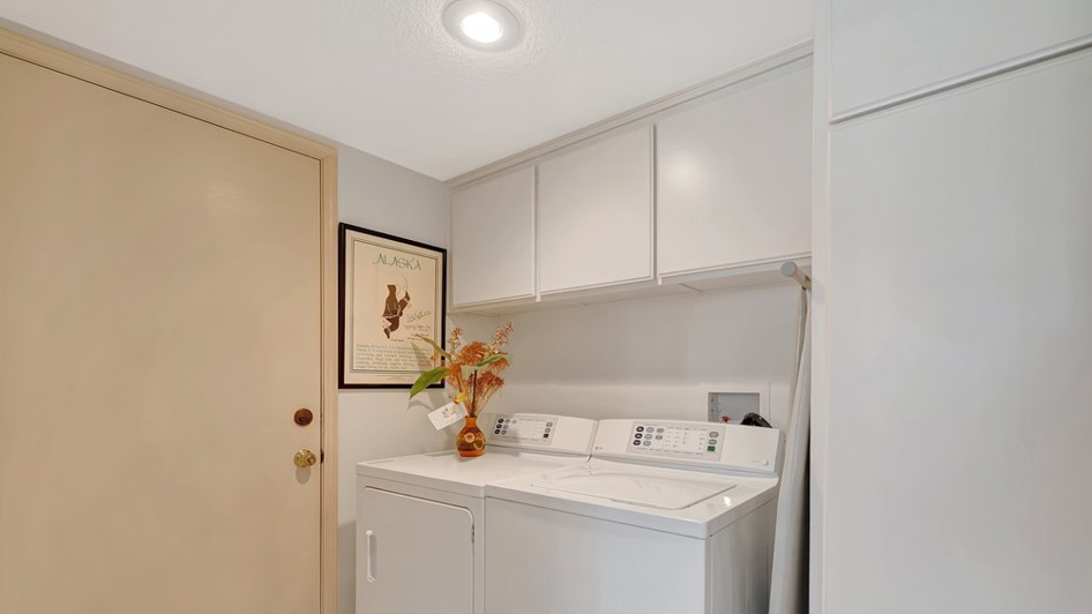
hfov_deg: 95.7
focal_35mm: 17
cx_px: 589
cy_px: 384
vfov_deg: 63.0
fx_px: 492
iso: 100
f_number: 5.6
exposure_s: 1/6
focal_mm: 10
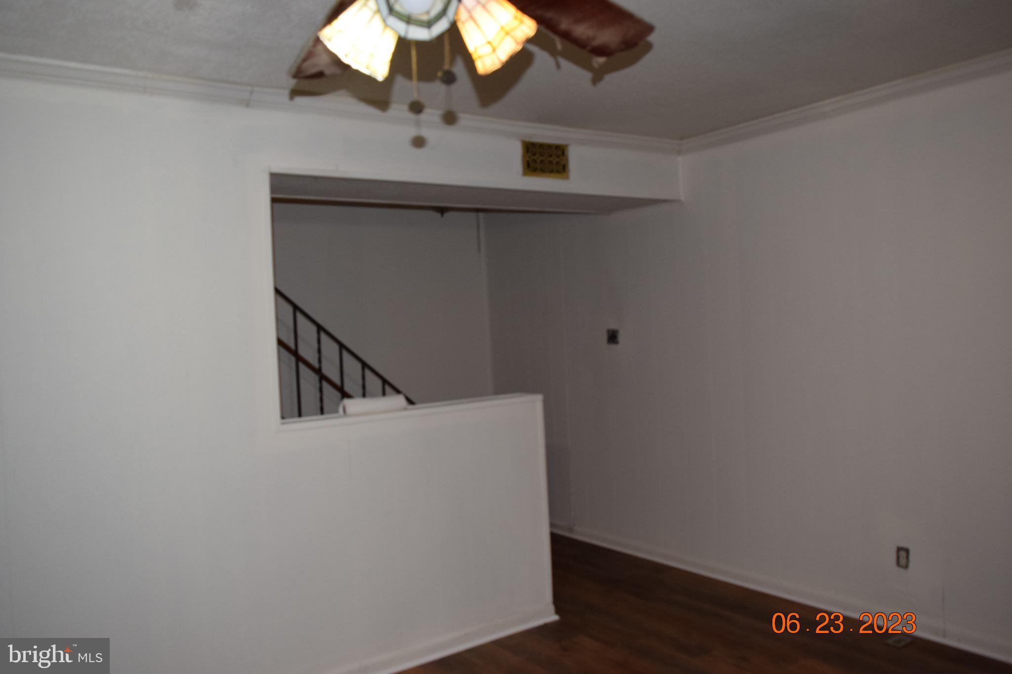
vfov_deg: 47.9
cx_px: 506
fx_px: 759
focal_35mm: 27
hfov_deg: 67.4
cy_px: 337
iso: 800
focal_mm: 18
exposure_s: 1/100
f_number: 5
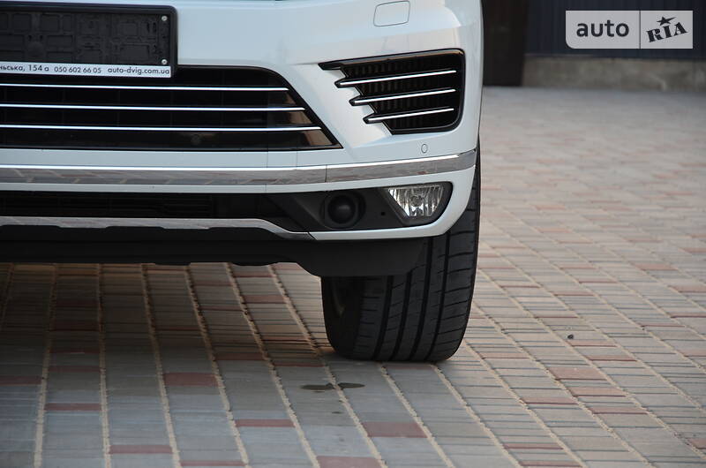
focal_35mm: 158
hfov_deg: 13.1
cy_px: 234
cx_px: 353
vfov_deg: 8.7
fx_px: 3083
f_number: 5.6
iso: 400
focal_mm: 105
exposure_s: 1/80
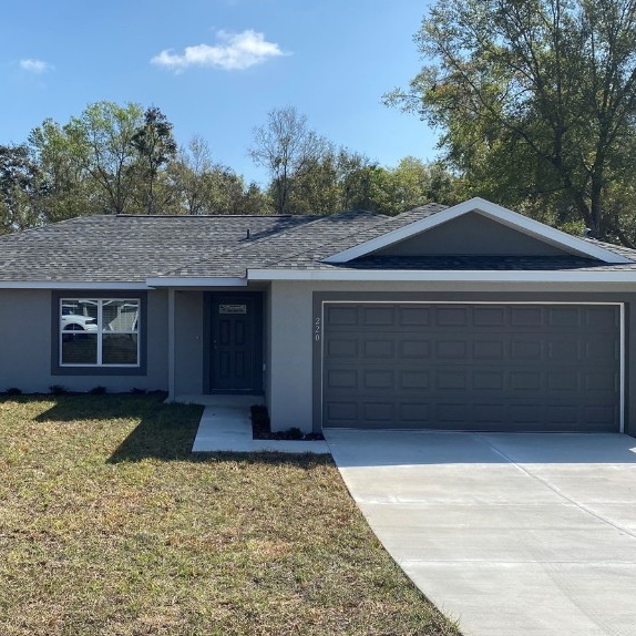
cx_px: 234
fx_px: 852
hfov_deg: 40.6
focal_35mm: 41
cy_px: 316
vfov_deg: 40.9
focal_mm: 4.25
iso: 32
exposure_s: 1/3300
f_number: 1.8
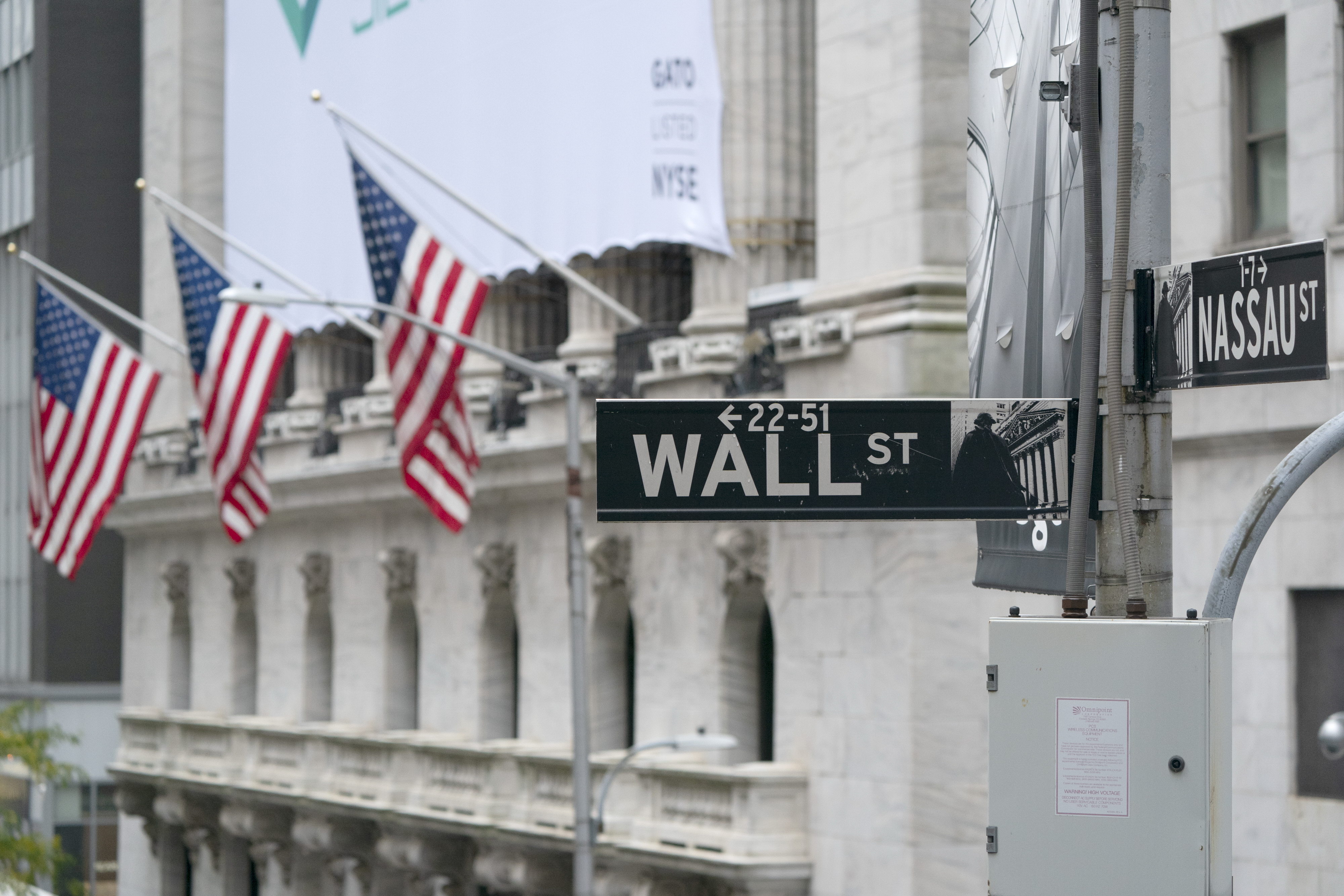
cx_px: 672
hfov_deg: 20.4
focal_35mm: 100
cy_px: 448
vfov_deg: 13.7
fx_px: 3733
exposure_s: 1/640
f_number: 5.6
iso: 2000
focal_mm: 100
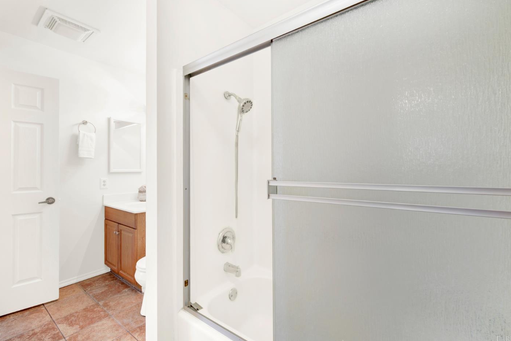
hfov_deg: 100.4
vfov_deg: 77.4
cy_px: 169
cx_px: 253
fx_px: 213
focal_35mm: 15
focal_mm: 14
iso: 100
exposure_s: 1.6
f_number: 14
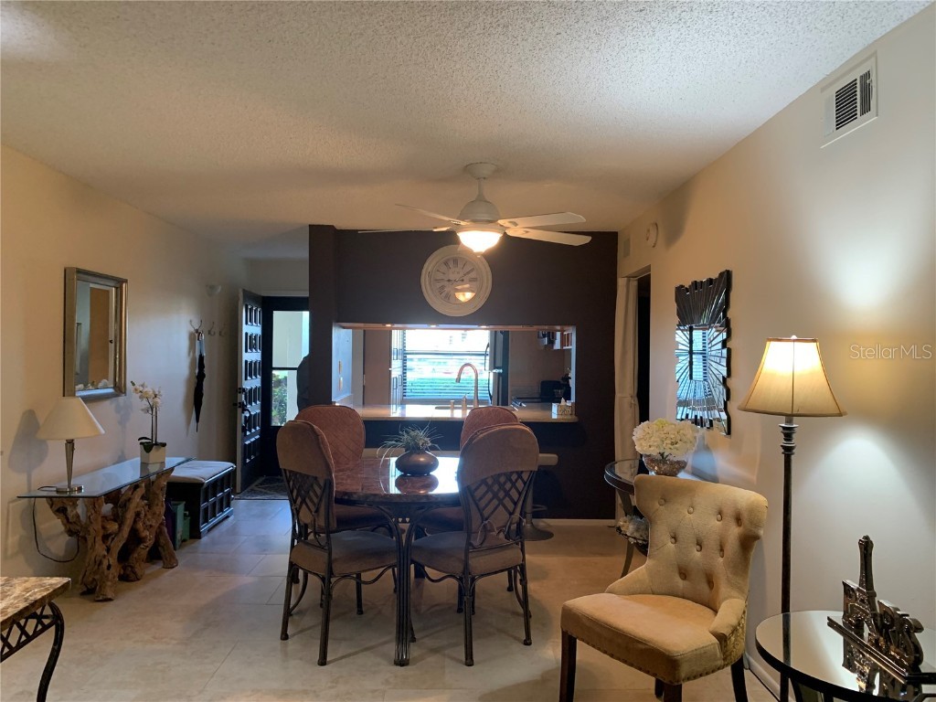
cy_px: 351
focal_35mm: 26
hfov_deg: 67.3
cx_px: 468
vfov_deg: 53.1
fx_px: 703
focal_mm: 4.25
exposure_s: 1/60
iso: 200
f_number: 1.8
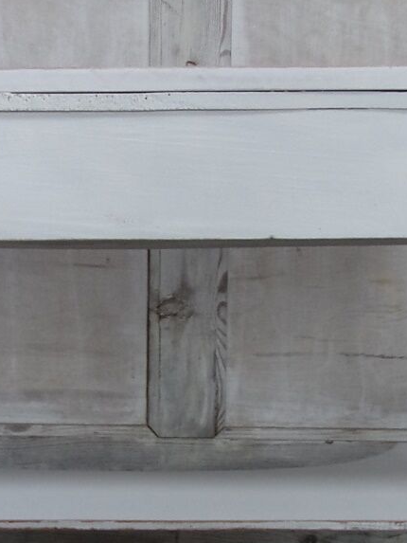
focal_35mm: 67
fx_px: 1050
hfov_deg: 21.8
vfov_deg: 28.7
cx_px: 116
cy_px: 384
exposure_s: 1/34
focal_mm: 4.3
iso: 100
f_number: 3.3
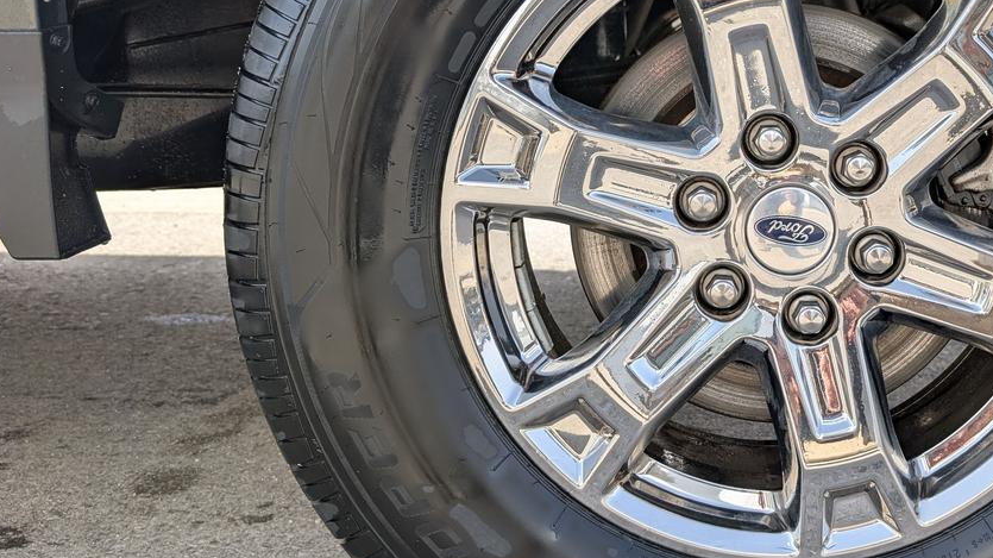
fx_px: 1053
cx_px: 750
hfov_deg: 48.5
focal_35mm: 40
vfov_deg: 29.5
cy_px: 188
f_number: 1.68
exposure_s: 1/336
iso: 19
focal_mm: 6.9
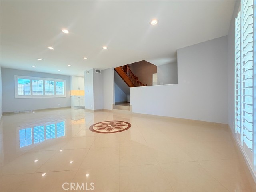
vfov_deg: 85.7
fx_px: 104
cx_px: 128
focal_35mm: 14
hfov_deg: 102.1
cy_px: 96
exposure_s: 1/120
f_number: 2.2
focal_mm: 2.22
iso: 125
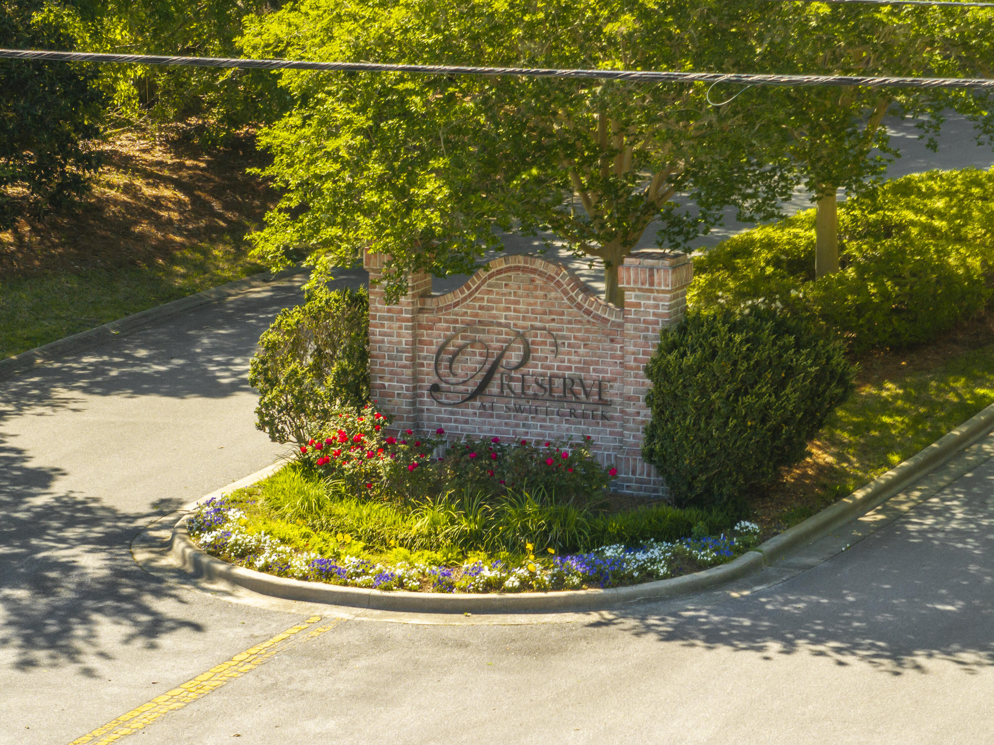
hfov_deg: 11.9
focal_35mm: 166
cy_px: 372
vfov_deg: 8.9
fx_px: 4765
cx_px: 497
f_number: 3.4
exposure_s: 1/15
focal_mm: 30.71
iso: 110
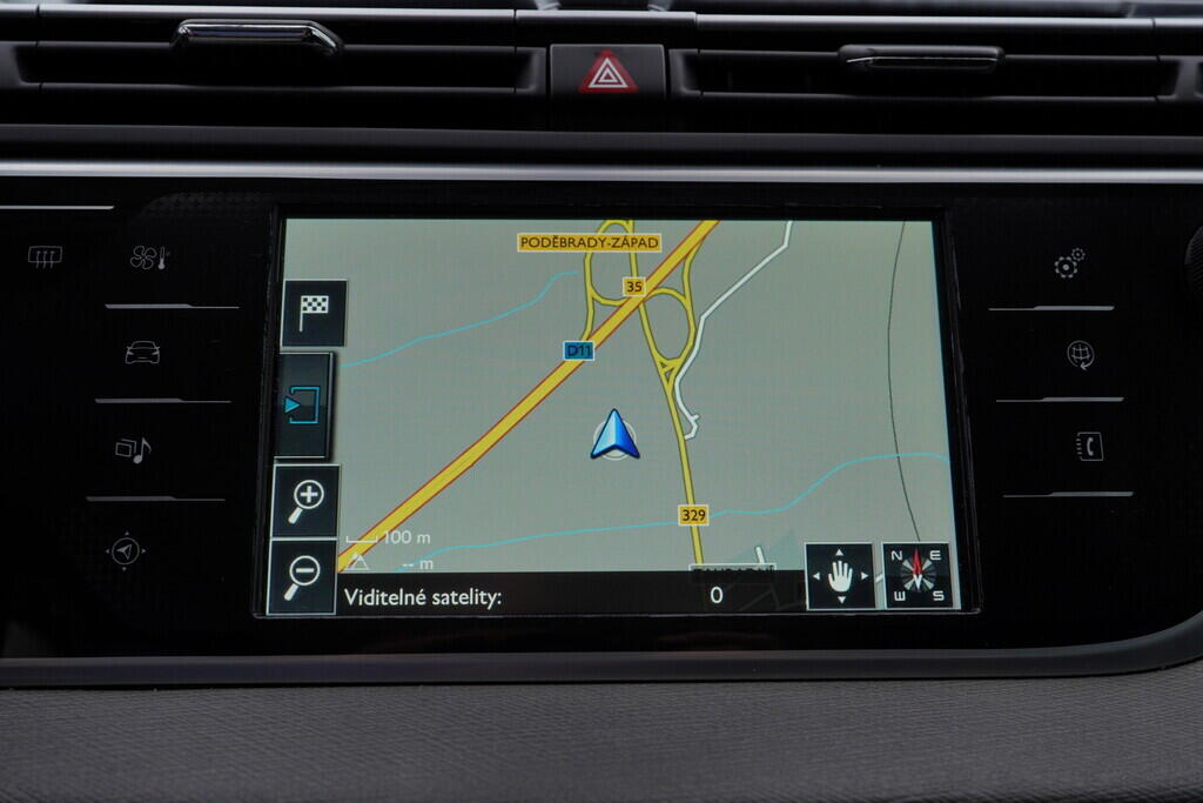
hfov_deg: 53.1
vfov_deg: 36.9
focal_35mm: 36
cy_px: 402
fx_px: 1203
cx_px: 602
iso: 125
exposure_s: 1/125
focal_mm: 24
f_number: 5
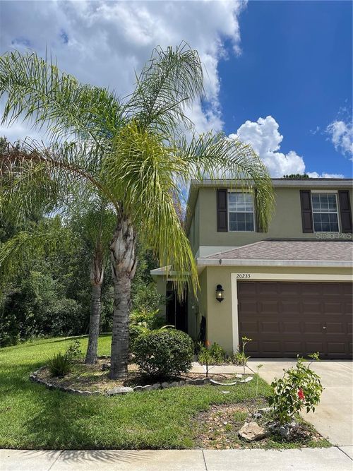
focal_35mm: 26
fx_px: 354
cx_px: 176
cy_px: 236
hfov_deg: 53.0
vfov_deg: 67.3
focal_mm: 5.1
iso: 50
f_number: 1.6
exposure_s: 1/5917
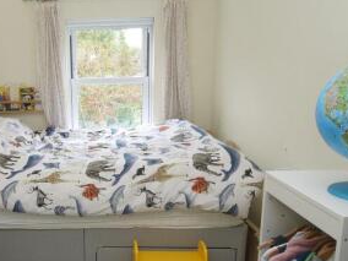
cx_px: 85
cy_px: 148
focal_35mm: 37
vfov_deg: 38.6
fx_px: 372
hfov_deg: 48.1
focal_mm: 9
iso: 100
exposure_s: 1/60
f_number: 4
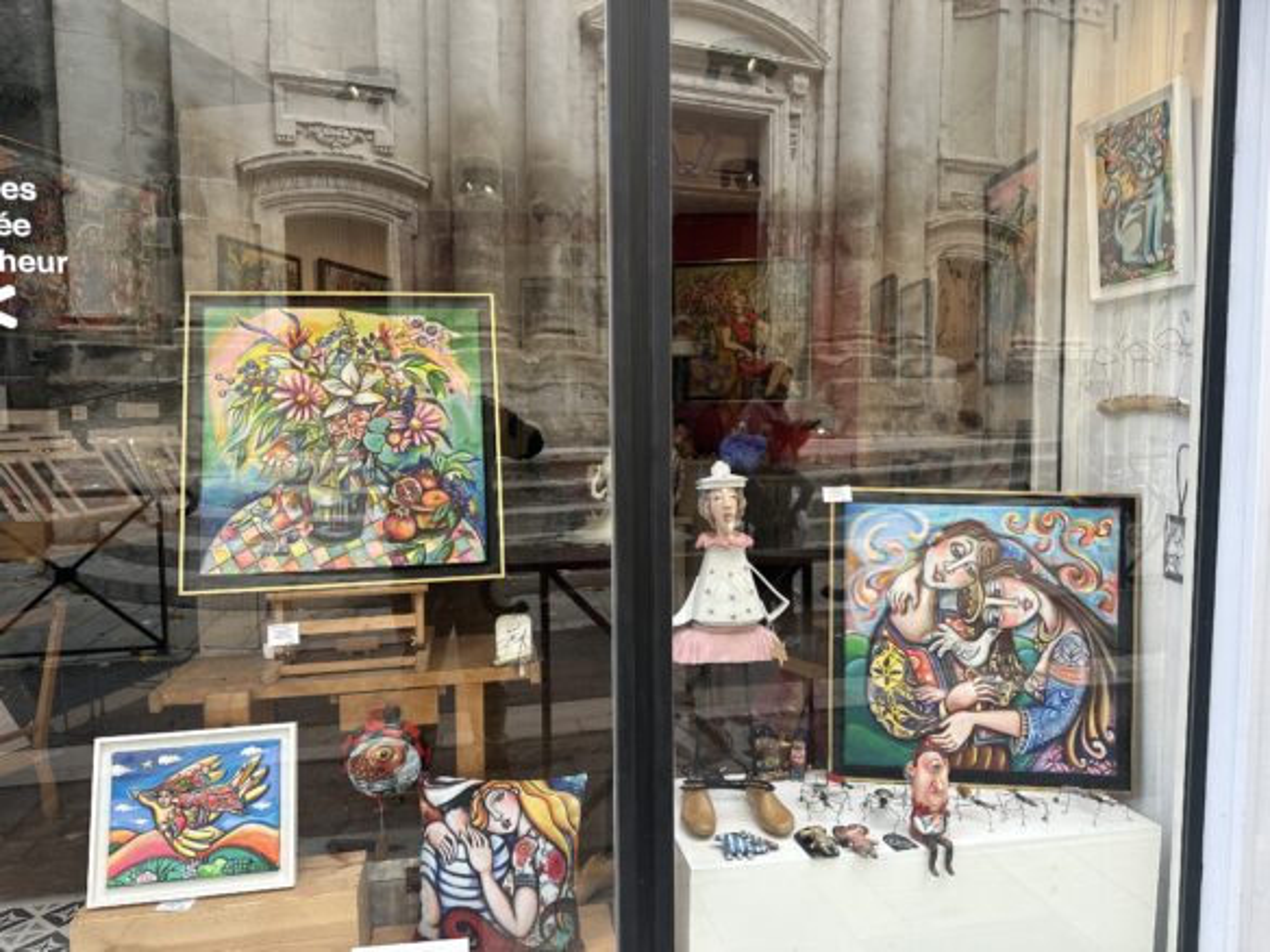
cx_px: 635
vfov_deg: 56.8
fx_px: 881
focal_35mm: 24
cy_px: 476
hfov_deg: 71.6
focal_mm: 6.86
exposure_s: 1/265
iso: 80
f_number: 1.78
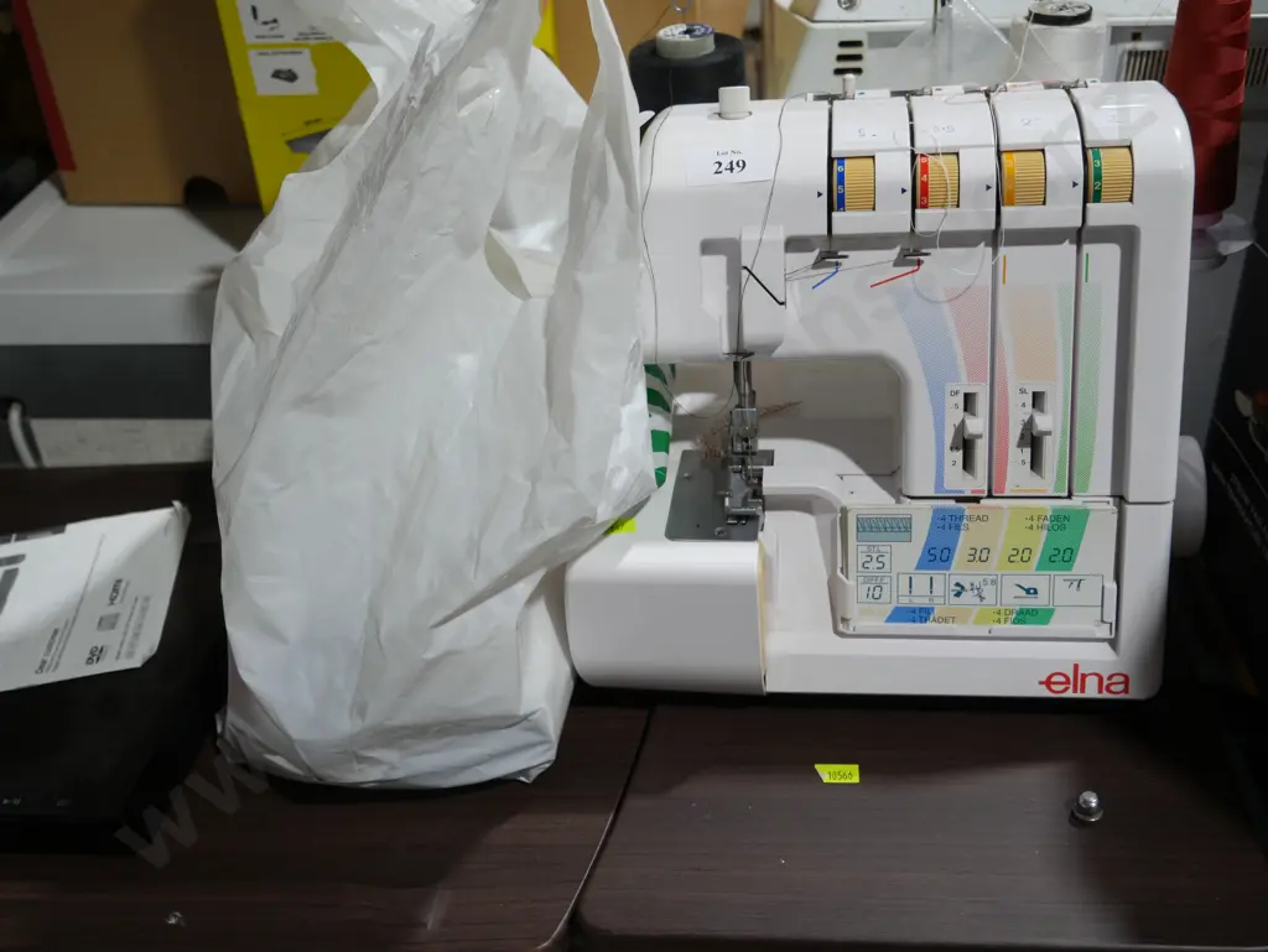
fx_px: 1393
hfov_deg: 49.0
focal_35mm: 38
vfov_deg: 37.8
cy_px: 476
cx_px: 634
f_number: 4.1
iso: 200
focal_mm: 19
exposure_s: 1/80
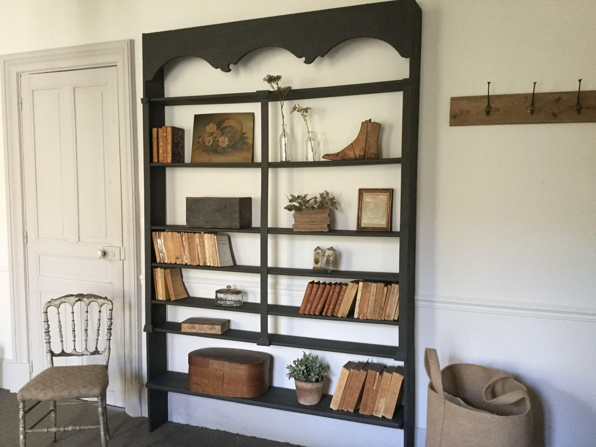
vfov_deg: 45.4
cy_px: 224
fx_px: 534
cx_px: 298
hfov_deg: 58.4
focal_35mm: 31
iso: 160
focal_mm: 3.3
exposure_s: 1/33
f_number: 2.4
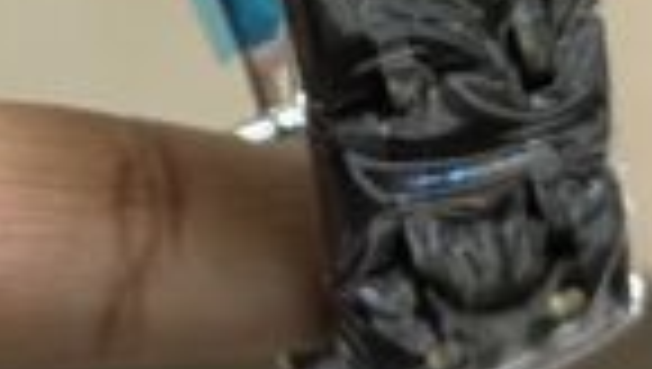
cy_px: -392
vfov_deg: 8.0
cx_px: 189
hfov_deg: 14.9
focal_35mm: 144
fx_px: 2493
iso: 250
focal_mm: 6.76
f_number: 1.78
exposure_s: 1/33
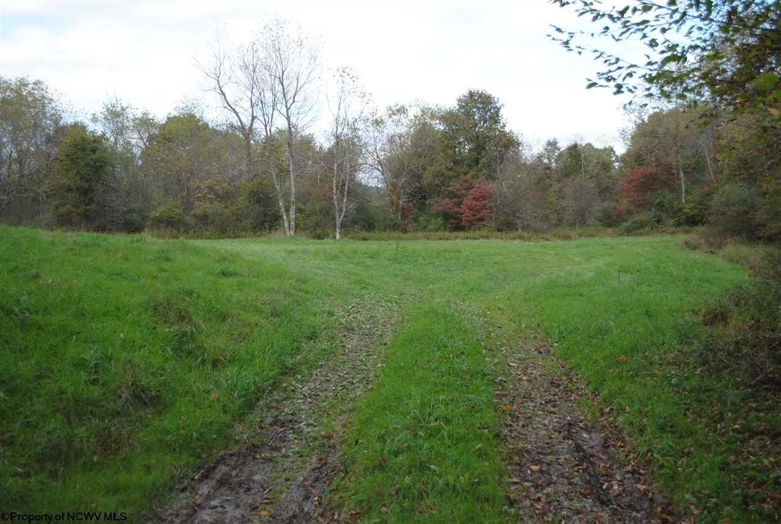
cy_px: 262
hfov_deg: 53.0
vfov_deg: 37.0
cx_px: 390
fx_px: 783
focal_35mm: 36
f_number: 4.5
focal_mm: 24
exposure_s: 1/200
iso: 100
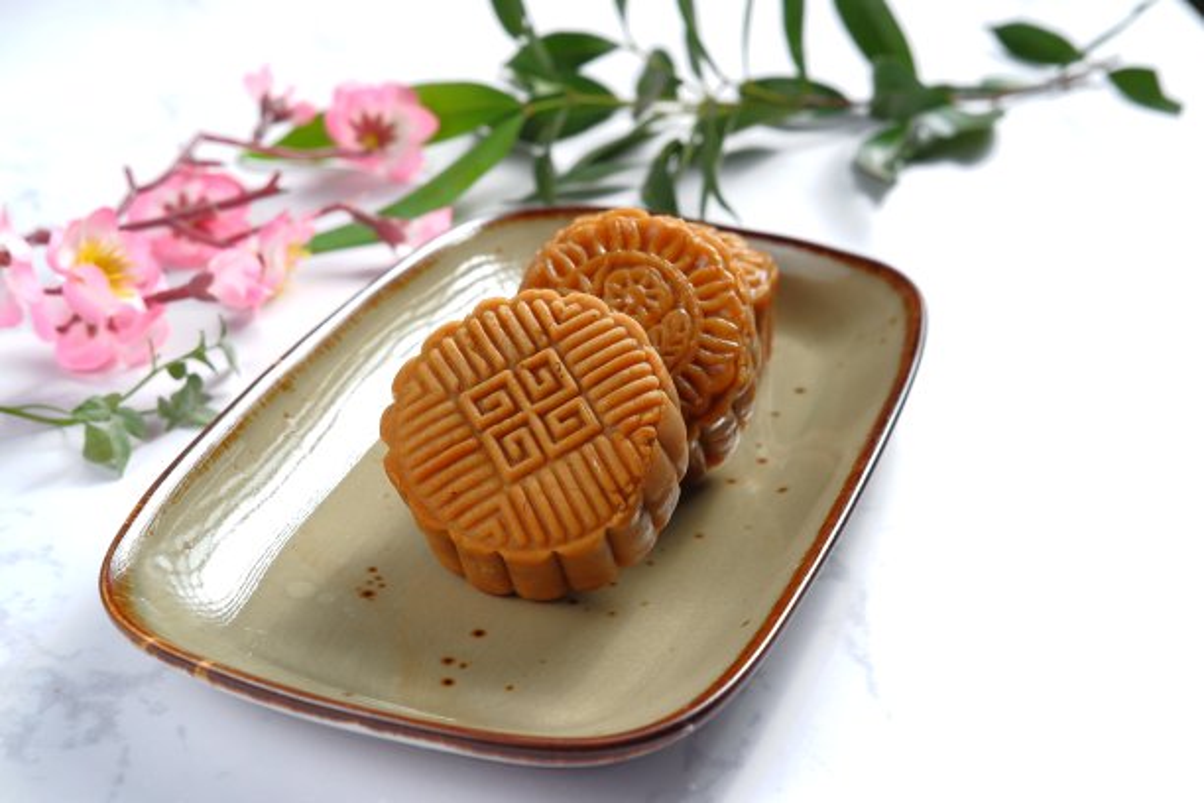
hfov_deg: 37.5
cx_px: 602
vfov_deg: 25.5
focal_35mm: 53
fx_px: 1772
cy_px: 402
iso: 100
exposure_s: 1/160
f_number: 6.4
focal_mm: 35
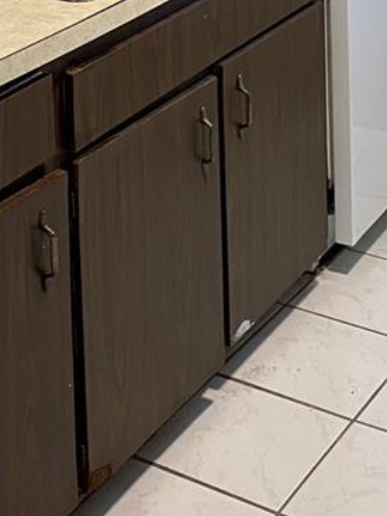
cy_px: -136
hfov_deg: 17.3
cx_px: 128
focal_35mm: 85
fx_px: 1268
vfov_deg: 21.1
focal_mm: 4.25
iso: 250
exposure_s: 1/60
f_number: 1.8
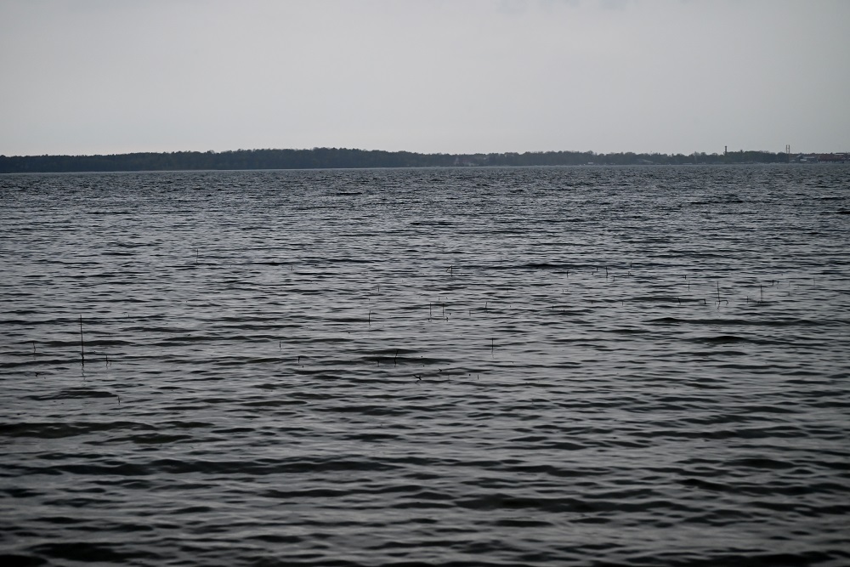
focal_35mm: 75
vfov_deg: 18.2
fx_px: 1771
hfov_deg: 27.0
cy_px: 284
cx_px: 425
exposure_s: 1/250
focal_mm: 75
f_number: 4.5
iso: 1100
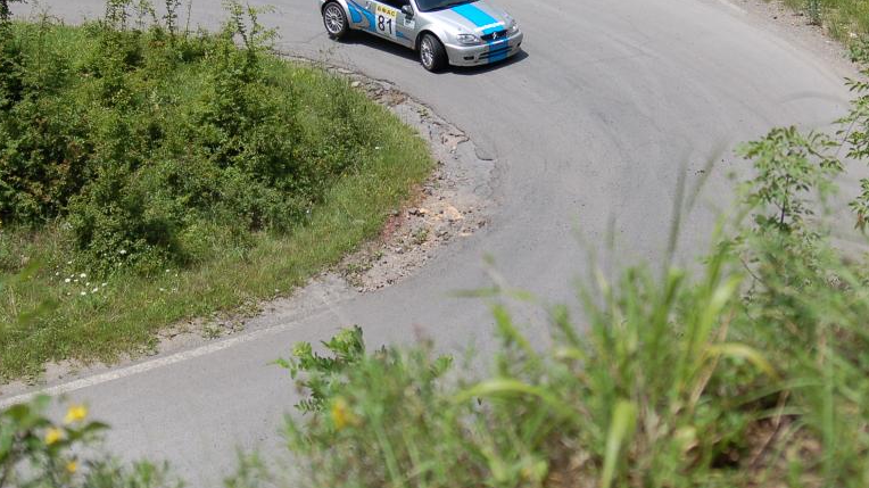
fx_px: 1698
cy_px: 110
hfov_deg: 28.7
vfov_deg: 16.3
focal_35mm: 74
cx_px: 475
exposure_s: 1/1250
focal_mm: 35
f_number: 5
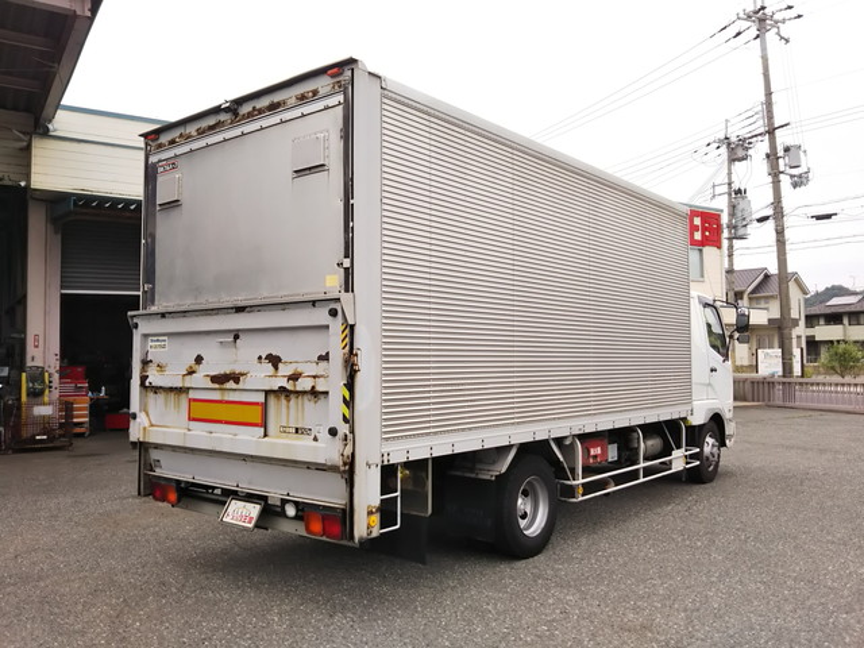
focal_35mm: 30
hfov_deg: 60.0
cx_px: 432
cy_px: 324
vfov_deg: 46.8
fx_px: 749
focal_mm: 4
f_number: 2.2
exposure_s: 1/596
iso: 20
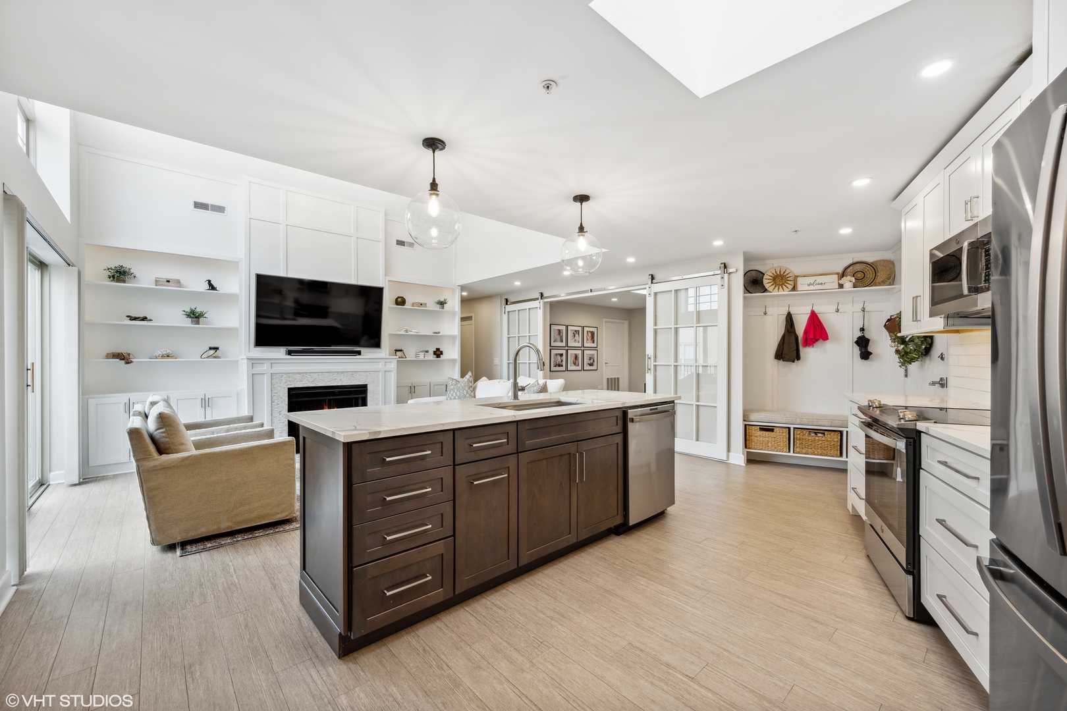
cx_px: 534
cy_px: 356
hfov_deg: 104.3
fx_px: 415
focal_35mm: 14
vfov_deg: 81.2
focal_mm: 14
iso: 200
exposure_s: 1/10
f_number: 9.5
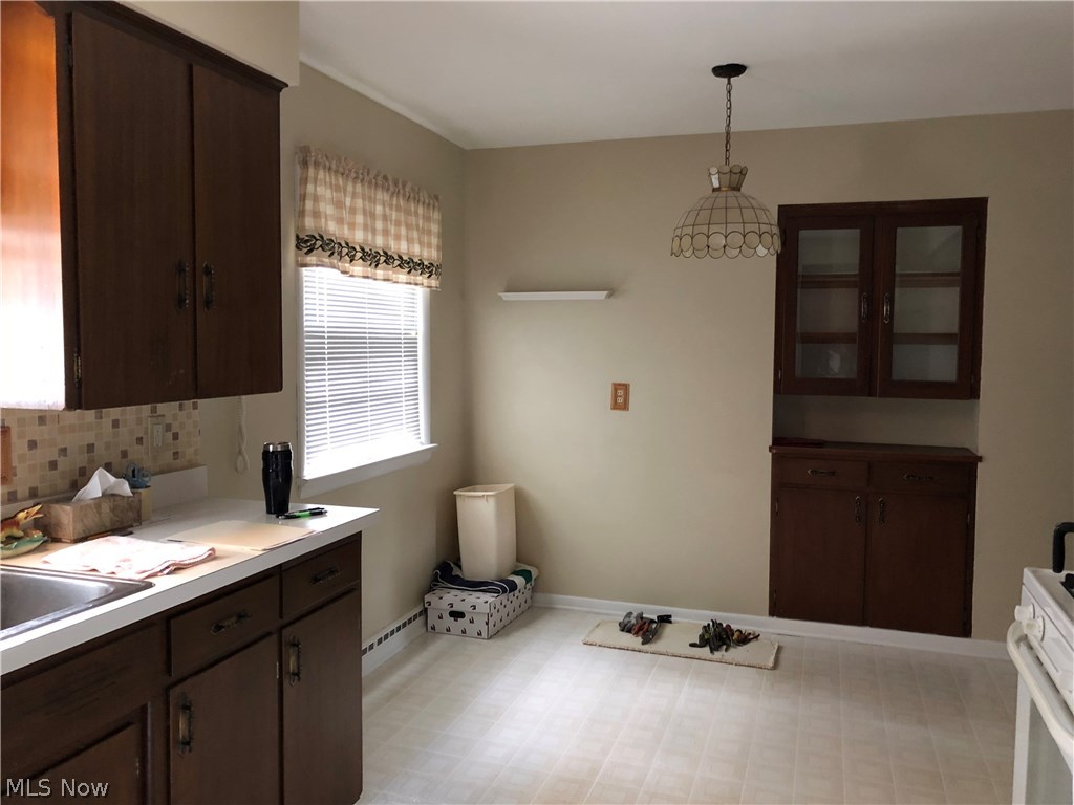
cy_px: 402
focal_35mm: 28
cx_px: 537
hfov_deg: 63.4
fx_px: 869
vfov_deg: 49.7
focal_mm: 3.99
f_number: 1.8
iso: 100
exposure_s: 1/9
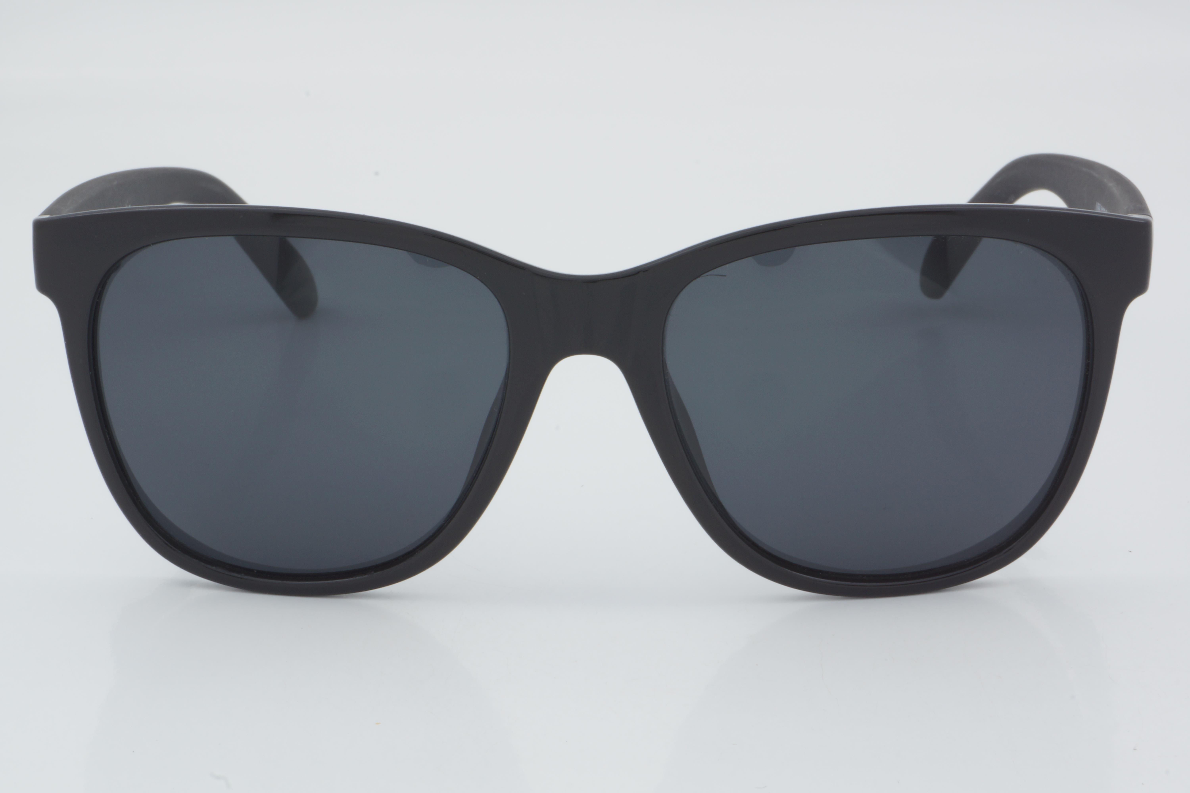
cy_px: 396
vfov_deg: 16.6
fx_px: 2727
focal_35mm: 82
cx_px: 595
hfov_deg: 24.6
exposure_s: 1/3
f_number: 32
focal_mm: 55
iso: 100
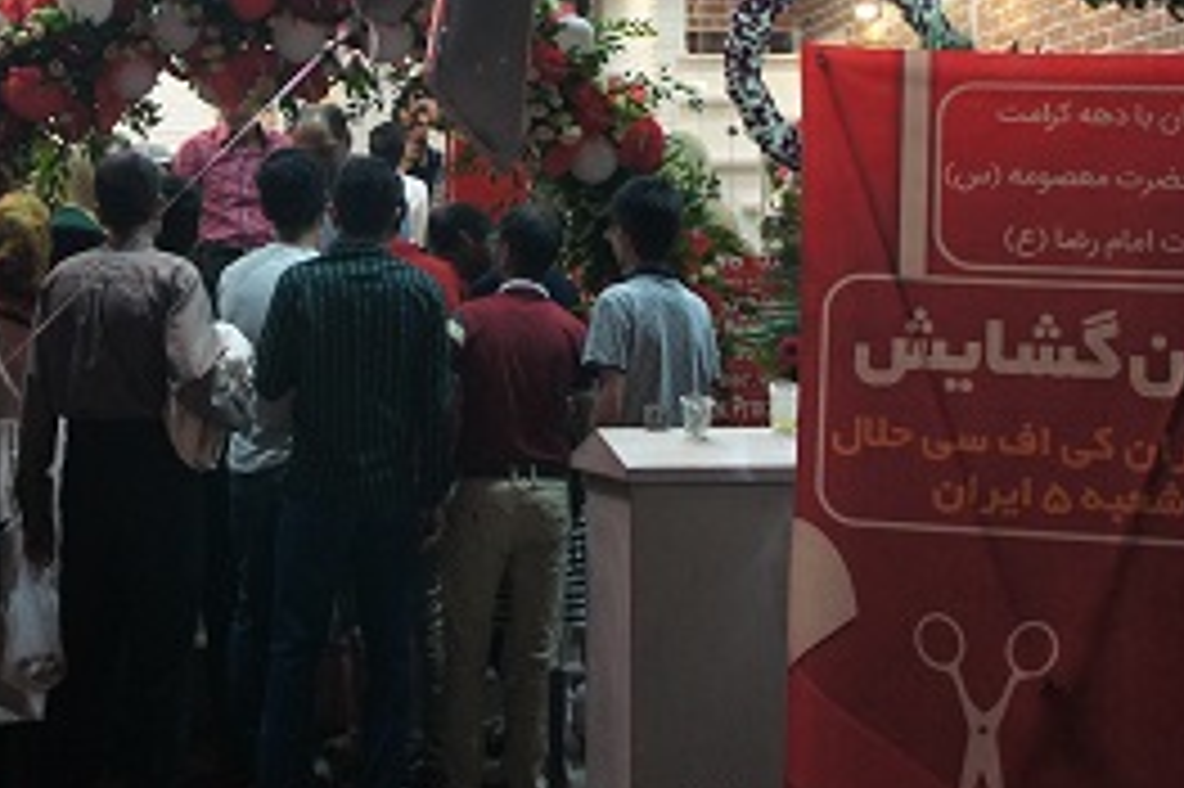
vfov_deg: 20.9
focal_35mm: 63
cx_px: 338
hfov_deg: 31.5
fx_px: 2071
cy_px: 11
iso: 1600
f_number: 4
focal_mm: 20
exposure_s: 1/125
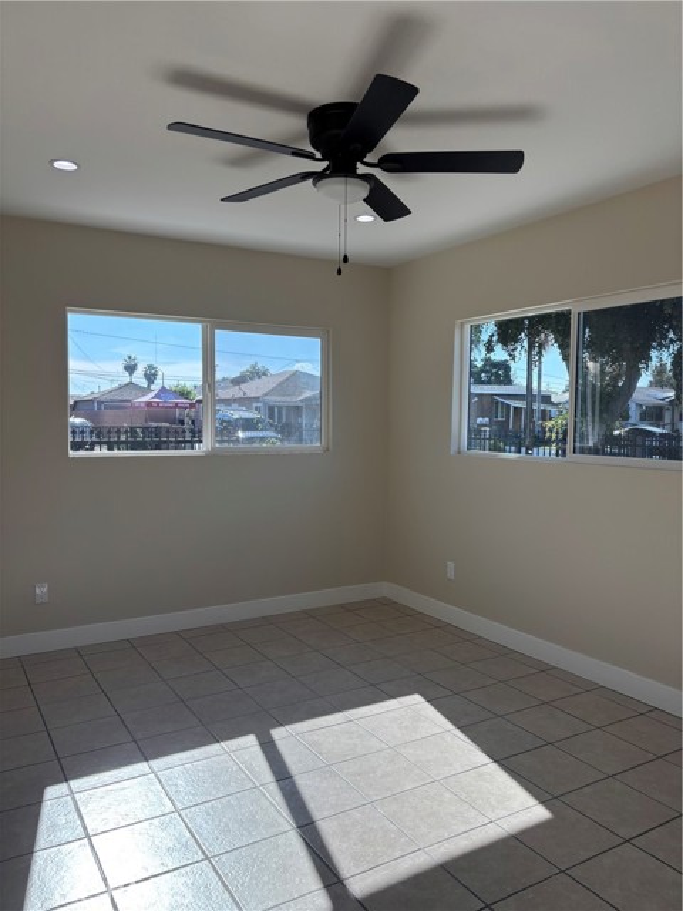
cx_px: 342
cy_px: 456
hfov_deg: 53.1
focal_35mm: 26
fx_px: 684
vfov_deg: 67.3
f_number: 1.6
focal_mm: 5.96
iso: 50
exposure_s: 1/927
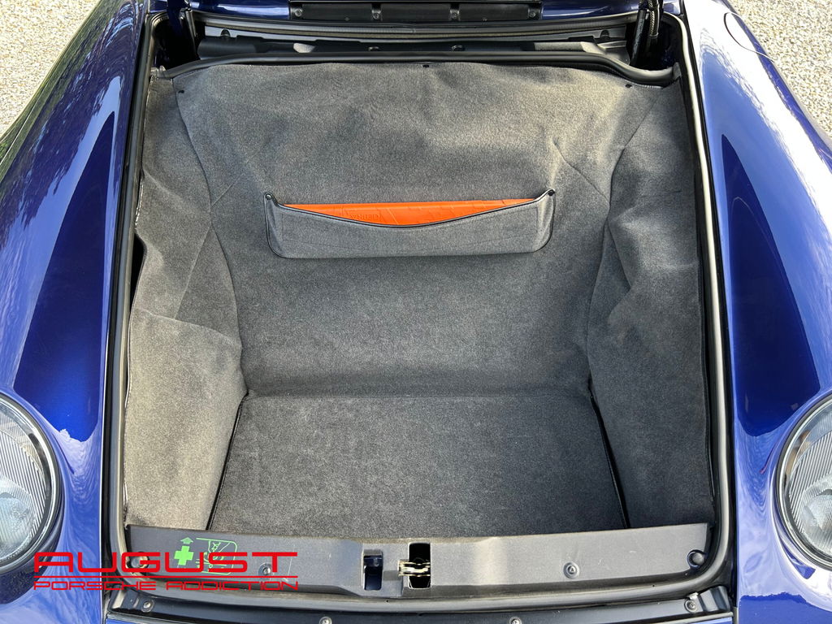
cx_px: 416
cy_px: 312
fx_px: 625
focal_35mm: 26
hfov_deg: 67.3
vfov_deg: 53.1
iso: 50
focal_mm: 5.7
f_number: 1.5
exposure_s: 1/121
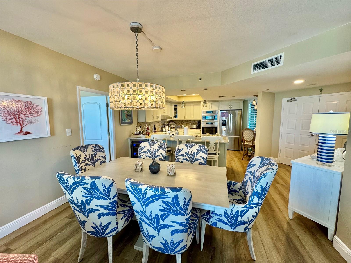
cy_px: 132
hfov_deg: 102.1
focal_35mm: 14
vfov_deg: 85.7
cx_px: 176
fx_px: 142
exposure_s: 1/120
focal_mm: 2.22
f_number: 2.2
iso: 160
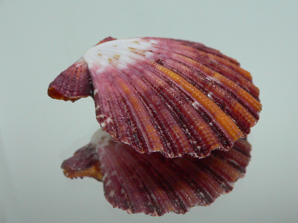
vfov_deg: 35.1
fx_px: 353
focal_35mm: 41
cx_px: 160
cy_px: 106
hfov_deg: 45.7
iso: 200
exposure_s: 1/50
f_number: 2.8
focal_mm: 4.6
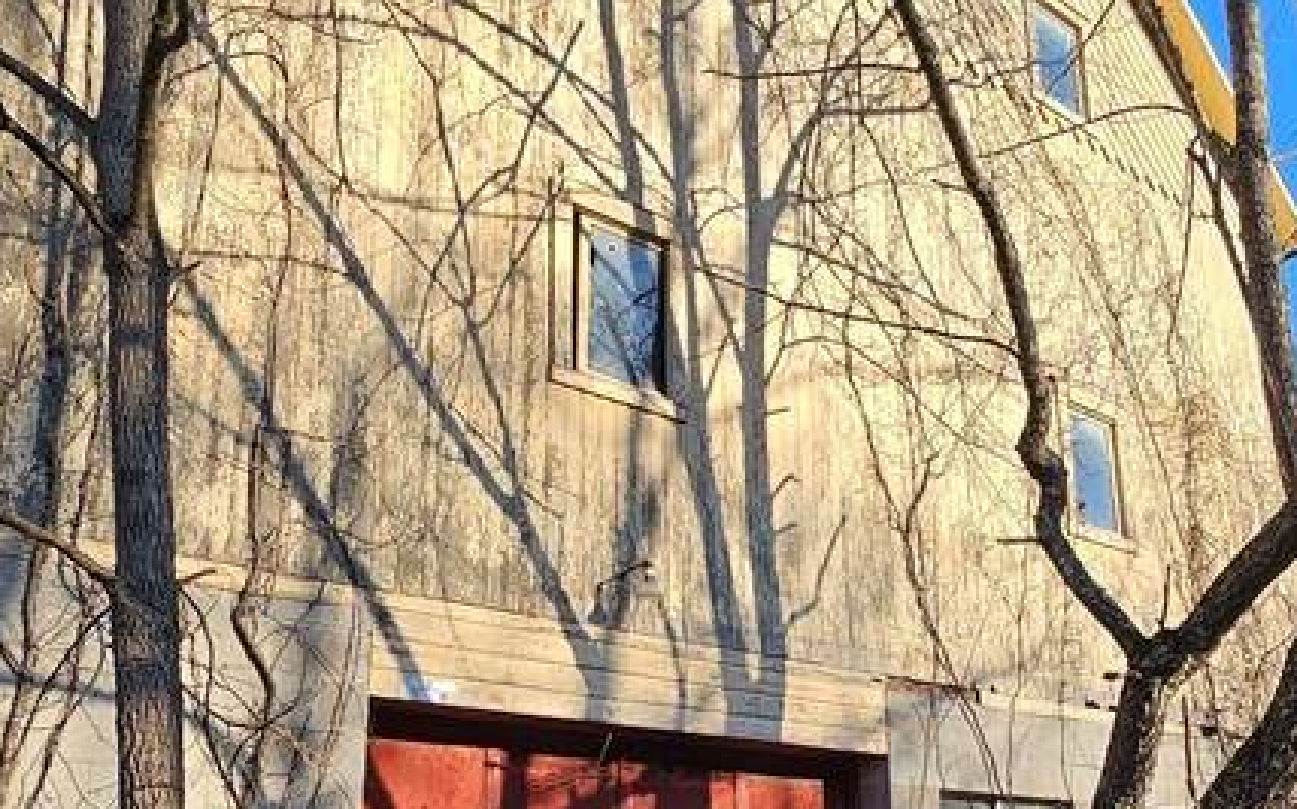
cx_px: 697
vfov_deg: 37.2
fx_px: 1166
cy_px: 624
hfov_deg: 58.1
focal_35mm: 33
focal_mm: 2.2
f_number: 2.2
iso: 50
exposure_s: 1/970
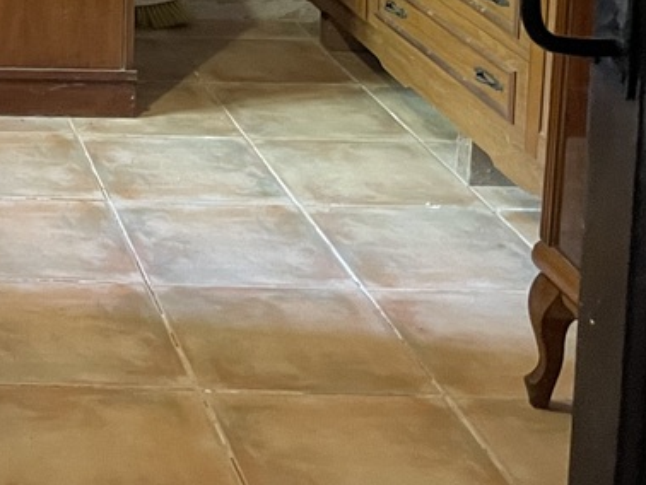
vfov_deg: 15.4
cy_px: -253
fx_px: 1643
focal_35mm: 88
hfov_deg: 19.7
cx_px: -289
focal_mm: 4.2
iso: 640
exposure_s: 1/25
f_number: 1.6
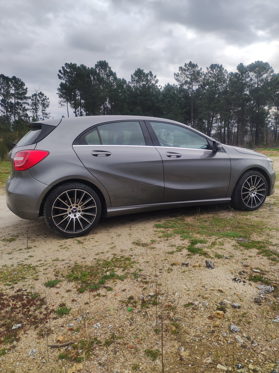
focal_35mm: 17
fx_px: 183
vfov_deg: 91.1
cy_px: 186
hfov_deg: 74.6
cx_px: 140
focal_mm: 4.74
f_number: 1.79
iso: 50
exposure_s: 1/301
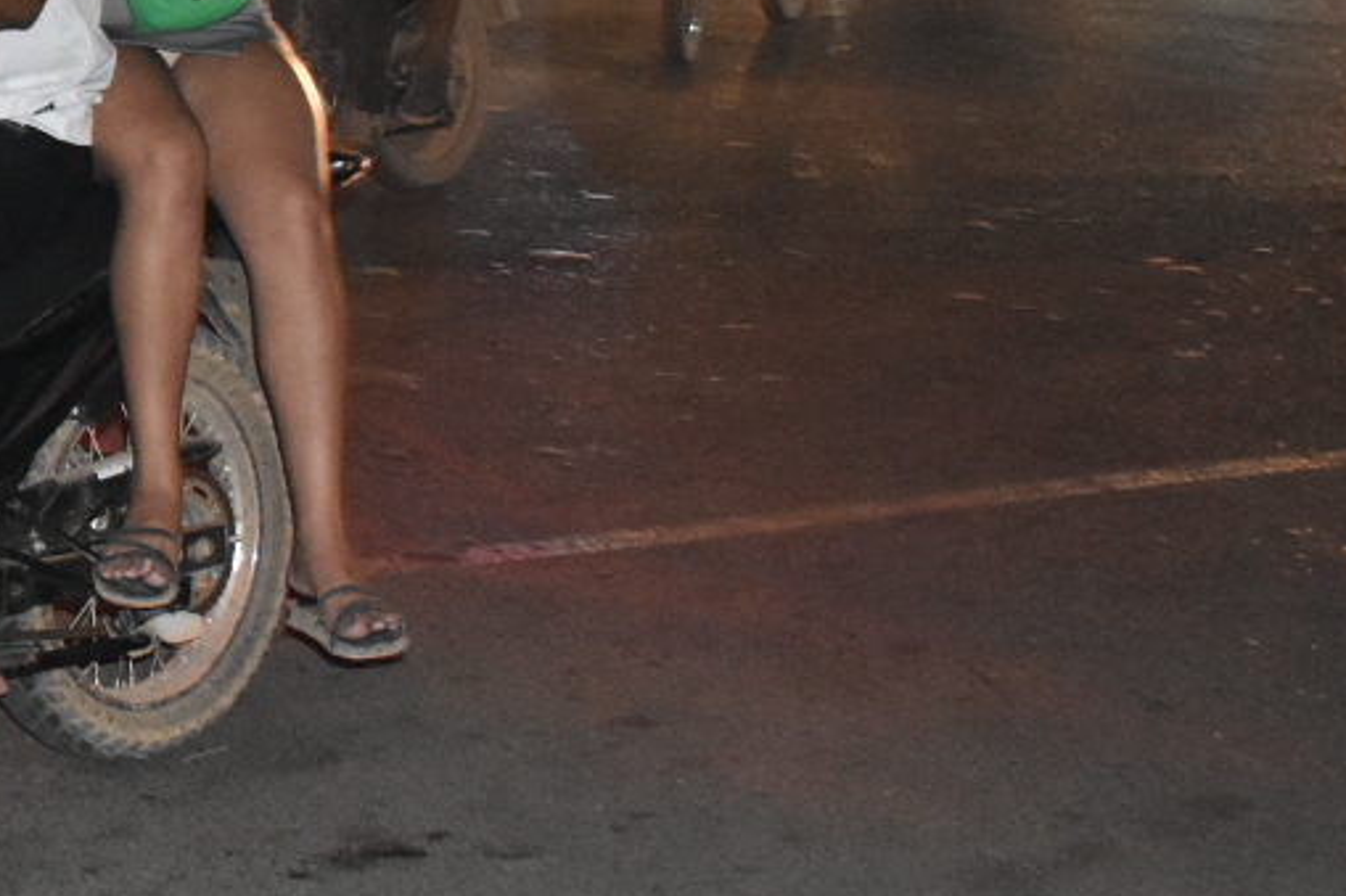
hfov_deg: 20.3
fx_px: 3214
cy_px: 32
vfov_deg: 15.6
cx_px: -672
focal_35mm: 86
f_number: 4.5
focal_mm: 18
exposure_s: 1/100
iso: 3200
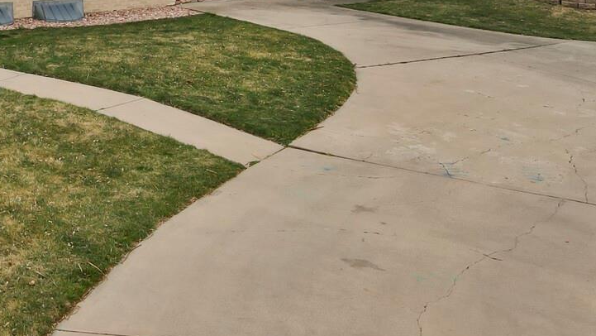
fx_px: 917
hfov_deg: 33.8
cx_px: 46
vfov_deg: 19.2
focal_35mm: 58
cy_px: -96
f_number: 2.8
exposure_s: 1/160
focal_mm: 4.5
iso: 100
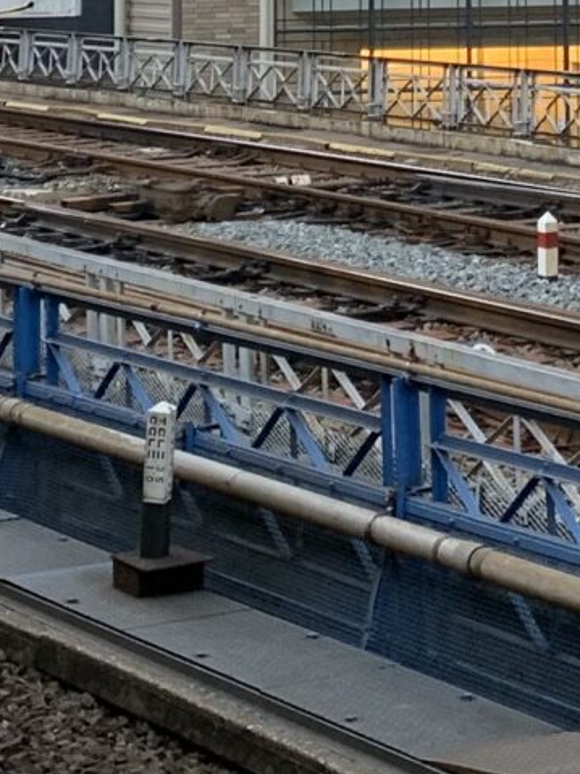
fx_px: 3107
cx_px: 575
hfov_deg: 10.6
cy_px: -473
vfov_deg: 13.2
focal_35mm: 139
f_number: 1.8
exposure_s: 1/121
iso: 50
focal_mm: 4.25
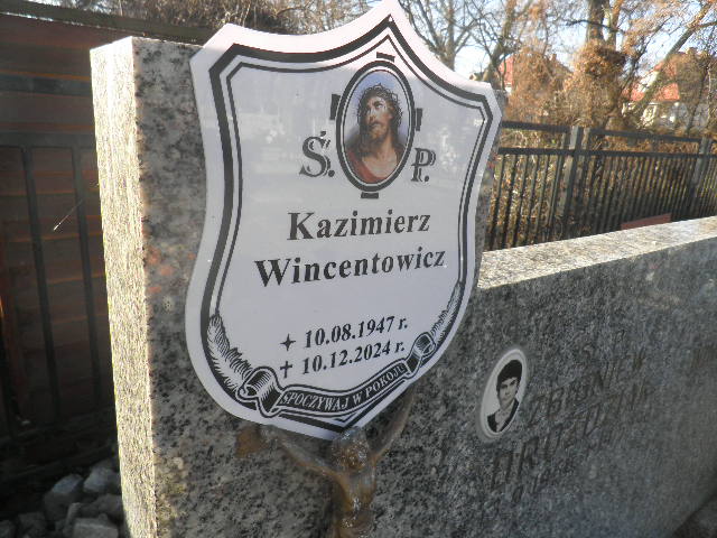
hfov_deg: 71.6
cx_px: 358
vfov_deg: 56.8
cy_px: 269
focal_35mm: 24
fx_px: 497
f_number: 3.3
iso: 64
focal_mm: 4.3
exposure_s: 1/200
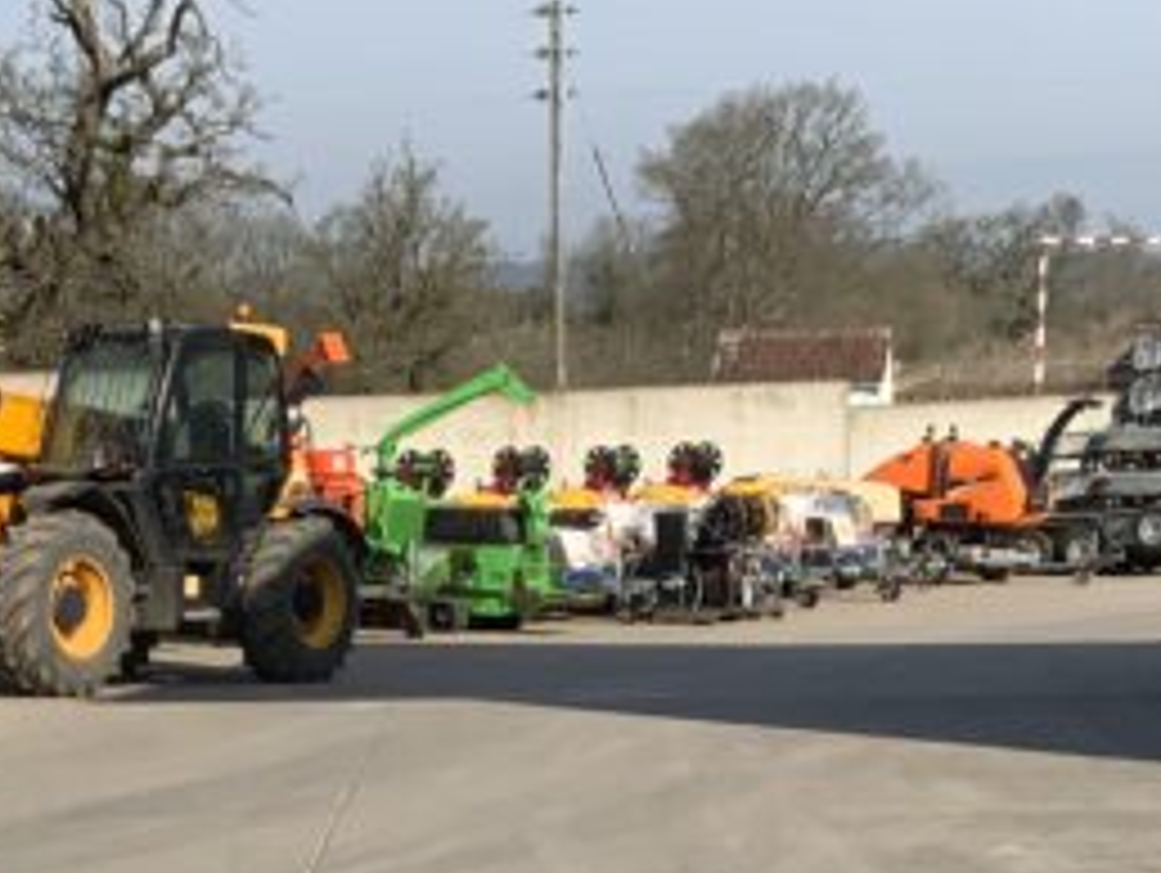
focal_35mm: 115
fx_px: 3861
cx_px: 328
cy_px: 1296
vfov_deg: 12.3
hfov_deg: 17.0
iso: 16
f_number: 1.8
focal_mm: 3
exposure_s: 1/1984
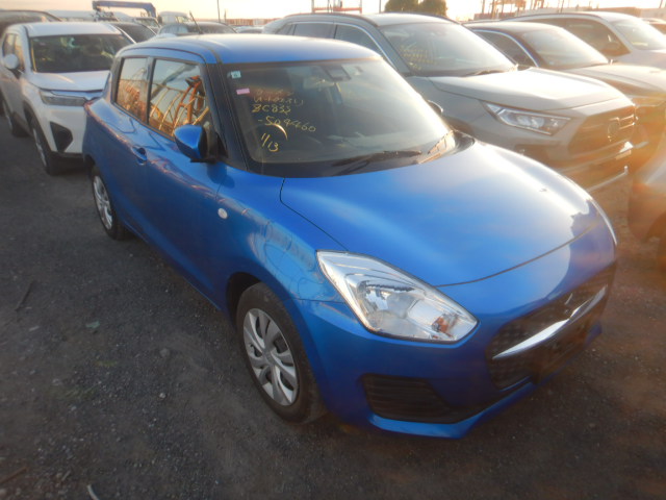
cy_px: 250
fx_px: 462
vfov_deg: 56.8
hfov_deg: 71.6
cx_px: 333
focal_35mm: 24
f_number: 2.8
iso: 125
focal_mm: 4.3
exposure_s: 1/60
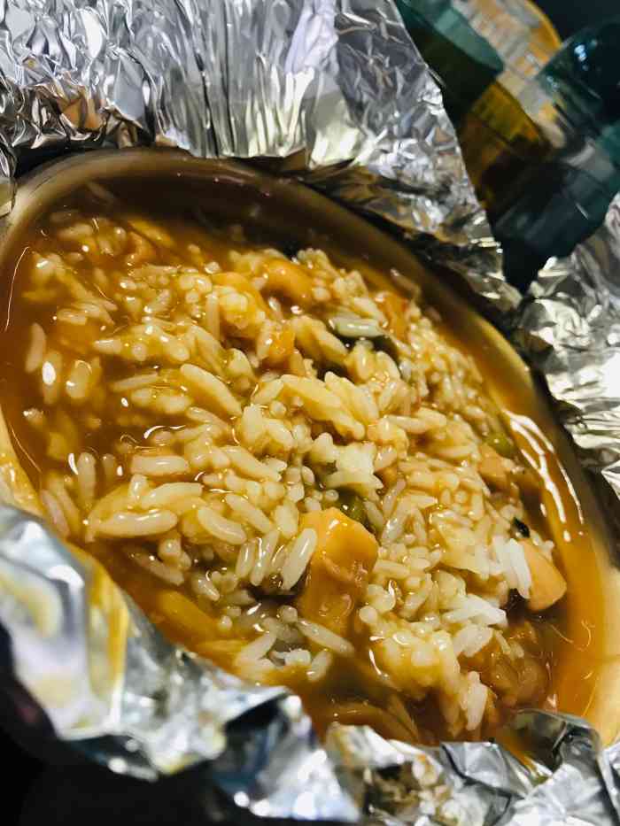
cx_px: 310
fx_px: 669
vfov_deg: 63.4
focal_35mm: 28
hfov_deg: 49.8
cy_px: 413
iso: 40
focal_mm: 3.99
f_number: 1.8
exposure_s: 1/17
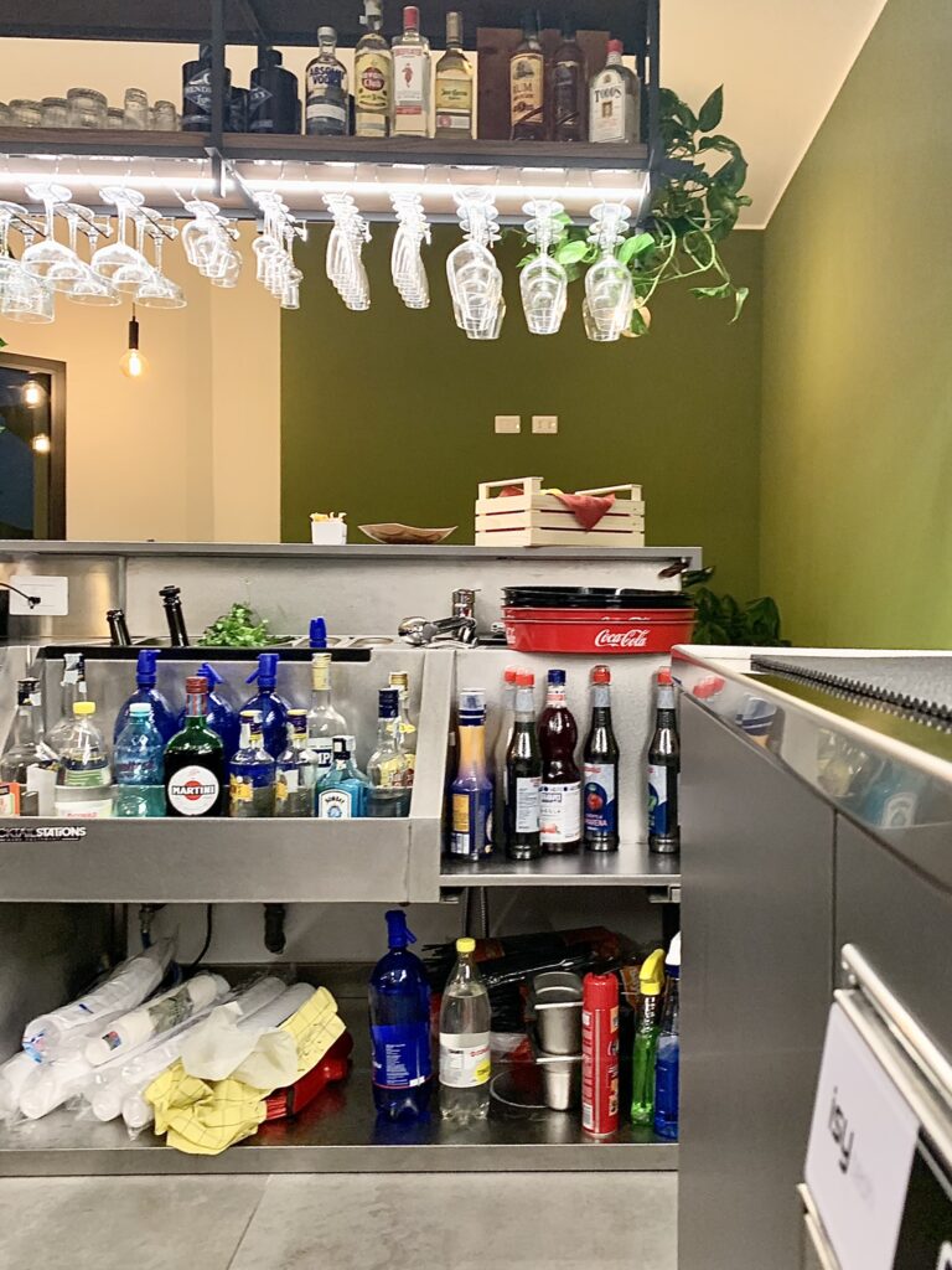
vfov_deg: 67.3
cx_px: 476
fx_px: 953
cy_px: 635
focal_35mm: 26
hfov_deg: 53.1
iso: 250
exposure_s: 1/60
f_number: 1.8
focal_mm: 4.25
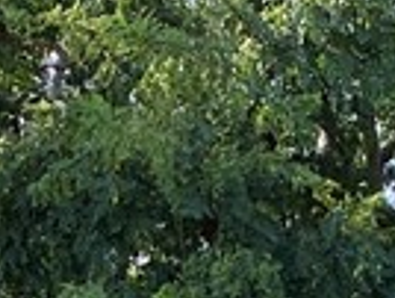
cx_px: 41
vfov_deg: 6.5
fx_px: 2263
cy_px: 1056
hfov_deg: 9.9
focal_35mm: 198
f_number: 1.8
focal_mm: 4.25
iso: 32
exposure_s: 1/1135
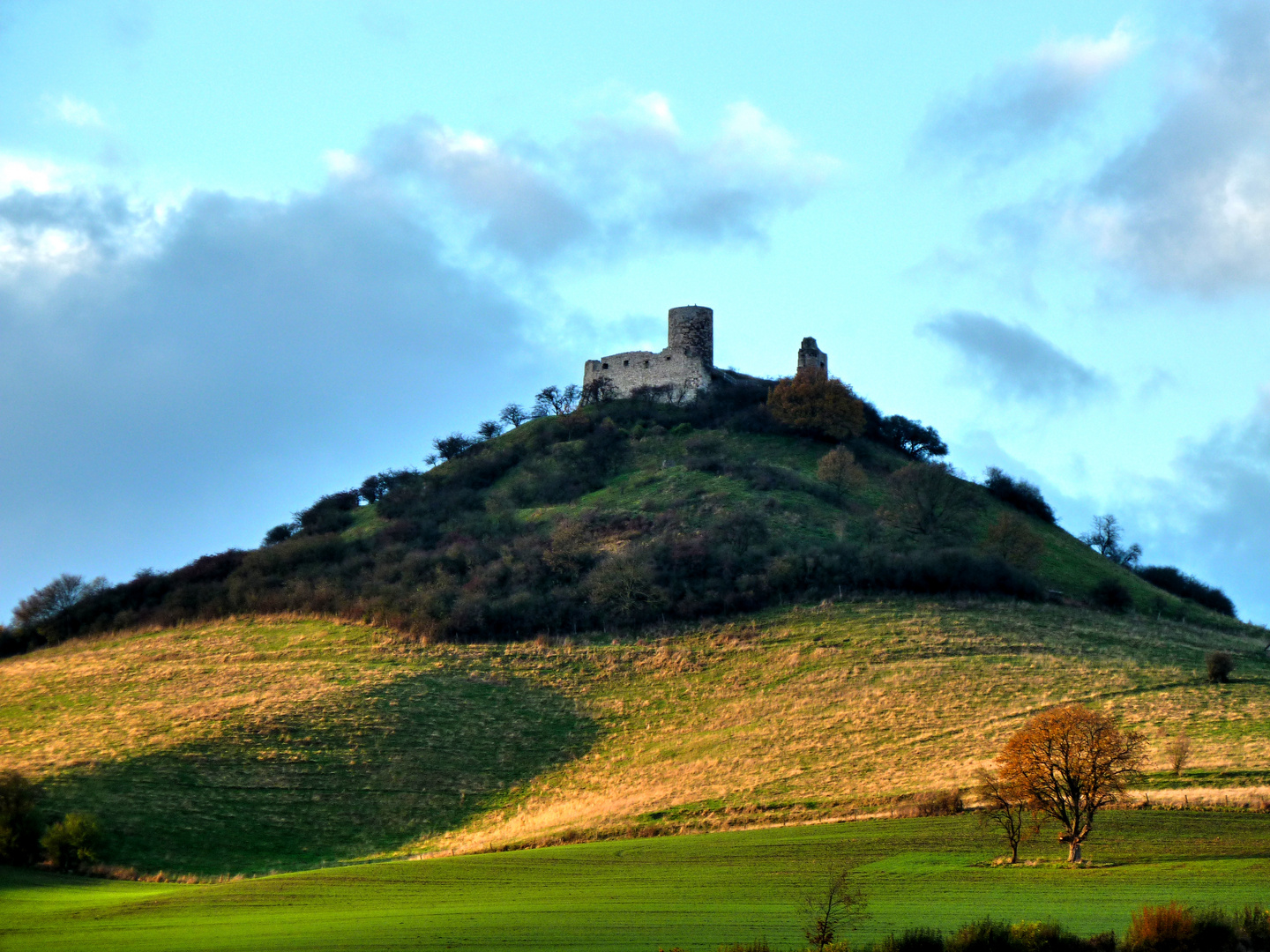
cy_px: 476
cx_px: 635
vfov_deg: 10.8
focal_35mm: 137
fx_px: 5026
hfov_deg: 14.4
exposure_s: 1/125
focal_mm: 22.5
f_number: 4.5
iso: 80
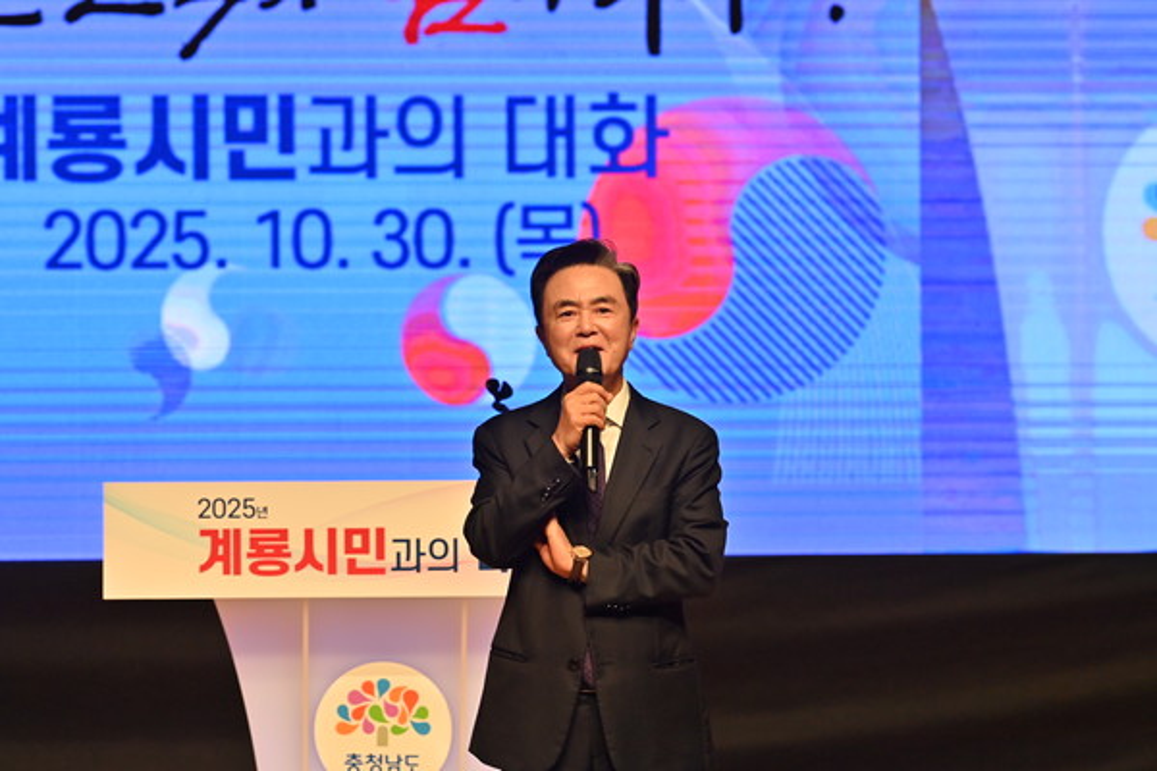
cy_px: 386
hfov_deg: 10.3
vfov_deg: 6.9
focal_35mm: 200
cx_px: 578
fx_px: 6427
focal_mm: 200
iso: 1000
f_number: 6.3
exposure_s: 1/320
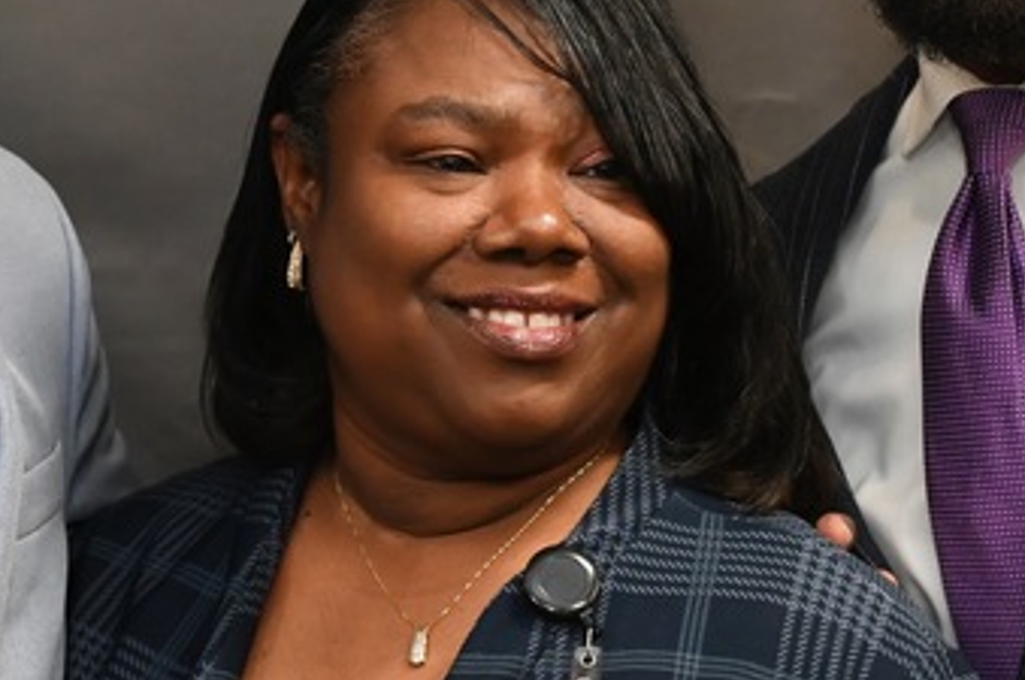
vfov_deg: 11.2
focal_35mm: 121
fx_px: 3440
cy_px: 26
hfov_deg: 16.9
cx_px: 342
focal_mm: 40
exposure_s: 1/200
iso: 3200
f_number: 5
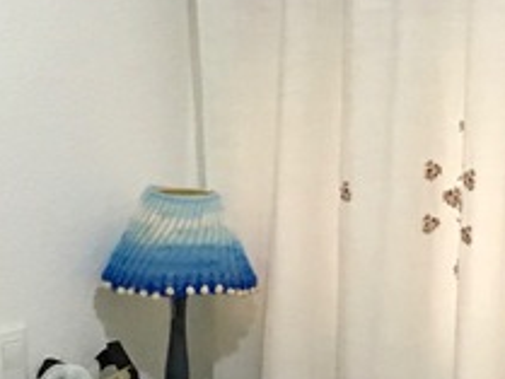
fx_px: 2073
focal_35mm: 142
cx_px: 230
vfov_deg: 10.2
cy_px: 541
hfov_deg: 13.9
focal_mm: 4.15
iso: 200
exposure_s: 1/17
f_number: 2.2
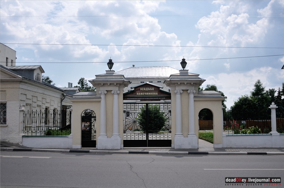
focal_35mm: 36
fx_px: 284
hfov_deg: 53.2
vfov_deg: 36.8
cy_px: 94
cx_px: 142
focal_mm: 24
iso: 200
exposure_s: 1/1600
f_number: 6.3
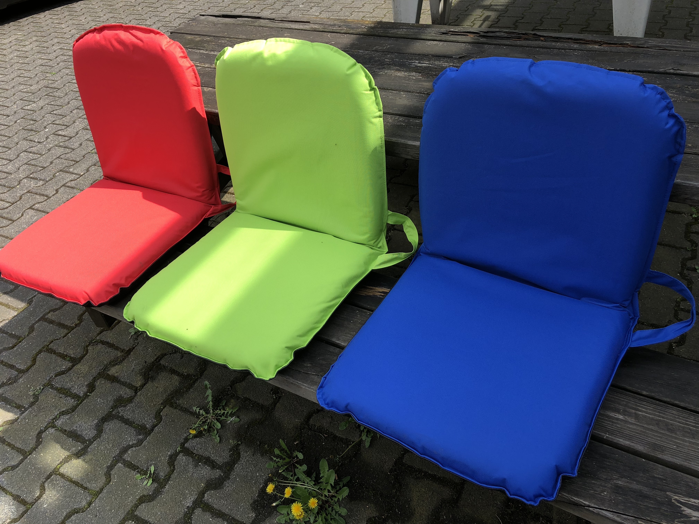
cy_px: 262
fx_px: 565
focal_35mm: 28
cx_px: 350
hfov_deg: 63.4
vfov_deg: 49.7
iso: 20
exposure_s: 1/685
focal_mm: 4
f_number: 1.8
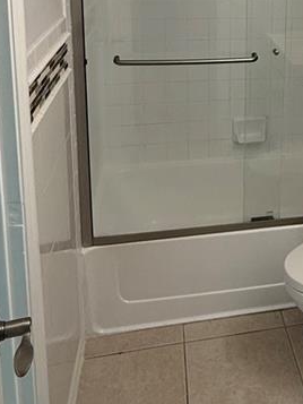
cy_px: 24
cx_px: 304
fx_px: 548
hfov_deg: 28.9
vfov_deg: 37.2
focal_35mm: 47
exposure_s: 1/120
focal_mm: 2.22
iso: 160
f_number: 2.2
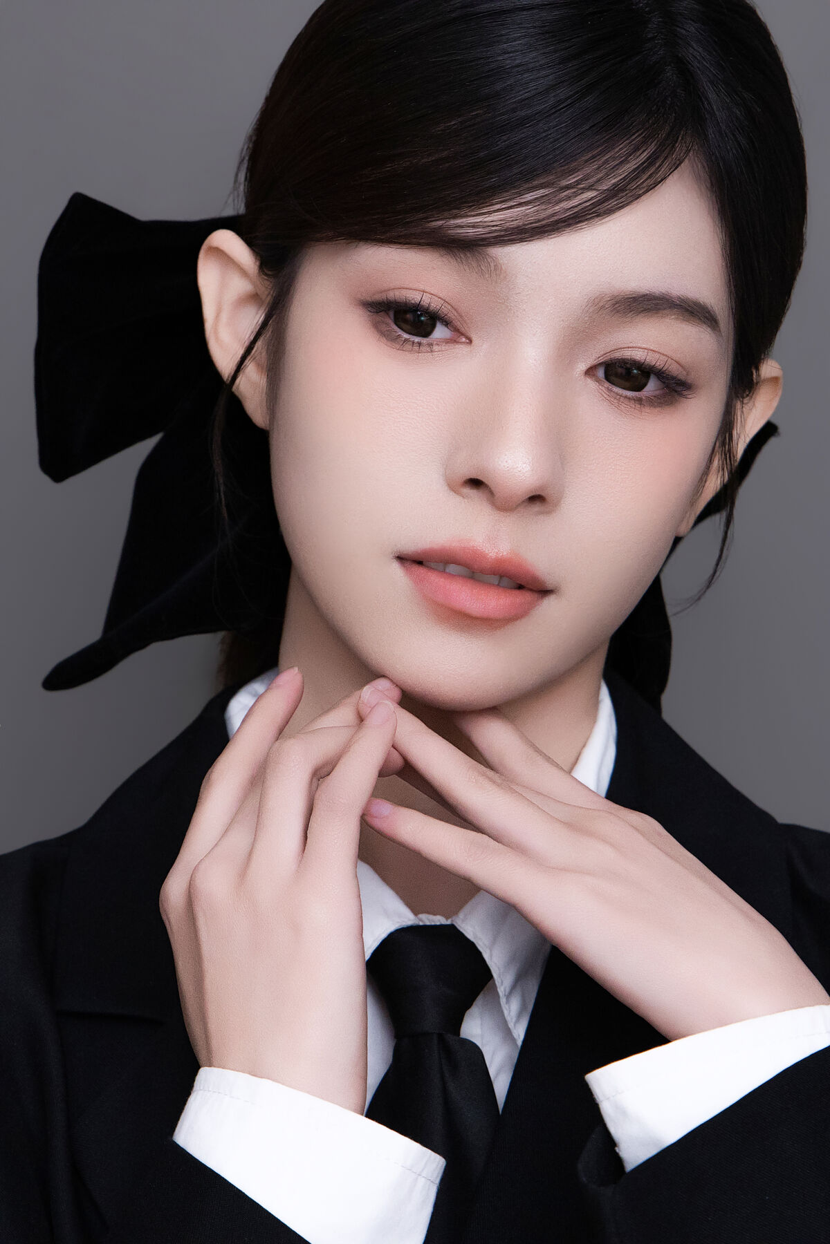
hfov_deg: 17.3
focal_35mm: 79
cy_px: 622
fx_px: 2732
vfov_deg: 25.7
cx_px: 415
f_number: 8
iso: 3200
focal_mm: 80
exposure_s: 1/50
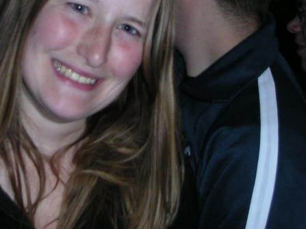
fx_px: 601
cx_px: 114
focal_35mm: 68
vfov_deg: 21.2
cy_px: 34
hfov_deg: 28.5
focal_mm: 6
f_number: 2.8
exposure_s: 1/45
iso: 160
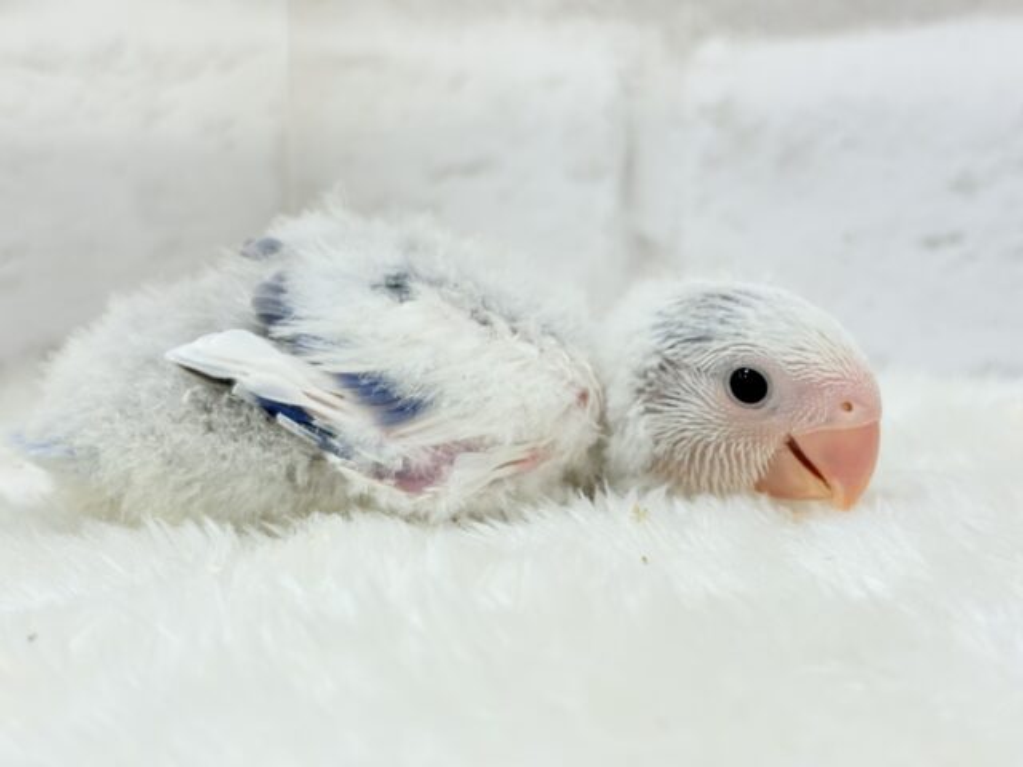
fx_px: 1537
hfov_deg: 36.8
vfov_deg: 28.0
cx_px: 512
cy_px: 384
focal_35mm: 52
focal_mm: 5.96
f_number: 1.6
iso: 64
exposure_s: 1/100
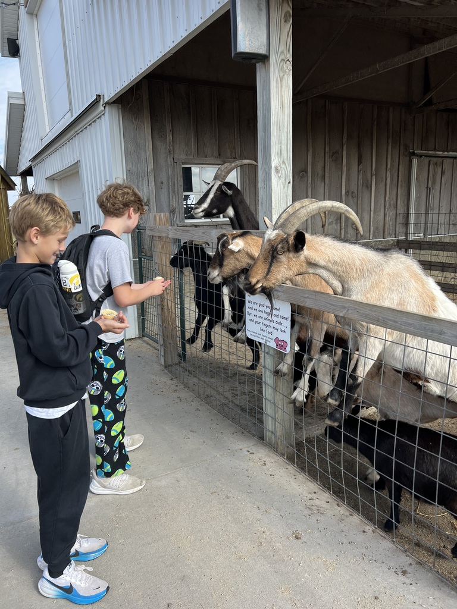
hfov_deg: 53.1
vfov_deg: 67.3
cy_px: 304
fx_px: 458
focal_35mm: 26
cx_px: 228
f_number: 1.5
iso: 50
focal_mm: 5.7
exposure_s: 1/1808
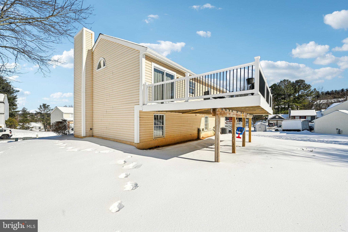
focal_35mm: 14
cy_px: 116
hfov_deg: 104.3
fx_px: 135
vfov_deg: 81.2
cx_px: 174
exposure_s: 1/1000
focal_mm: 14
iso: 100
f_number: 8
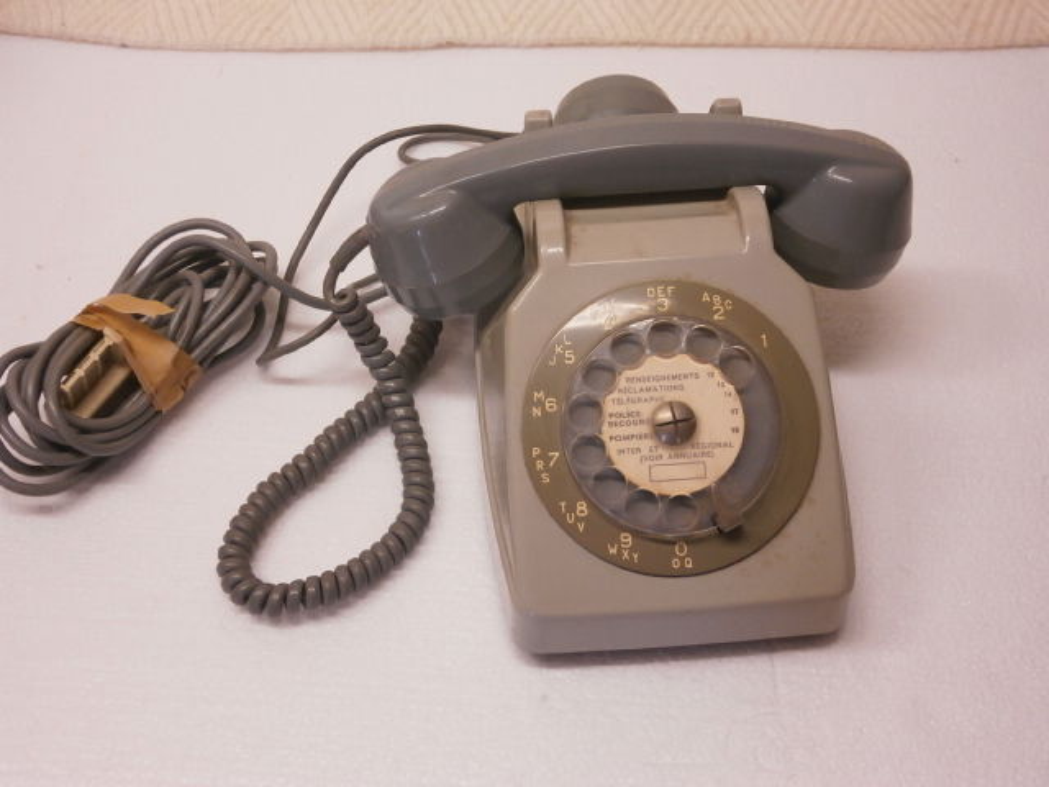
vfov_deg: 30.9
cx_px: 524
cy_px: 394
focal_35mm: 47
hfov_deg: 40.4
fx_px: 1424
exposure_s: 1/40
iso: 160
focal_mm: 8.3
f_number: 3.4
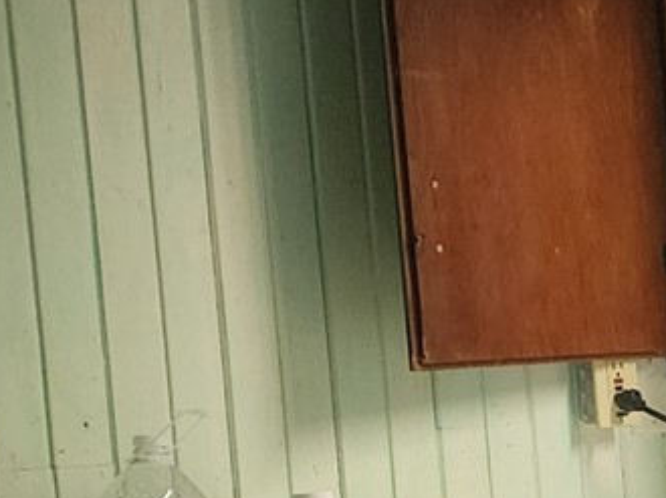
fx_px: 2576
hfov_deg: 13.1
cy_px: 591
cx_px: 1265
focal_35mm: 134
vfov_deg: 10.9
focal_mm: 6.4
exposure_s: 1/40
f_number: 1.8
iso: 500
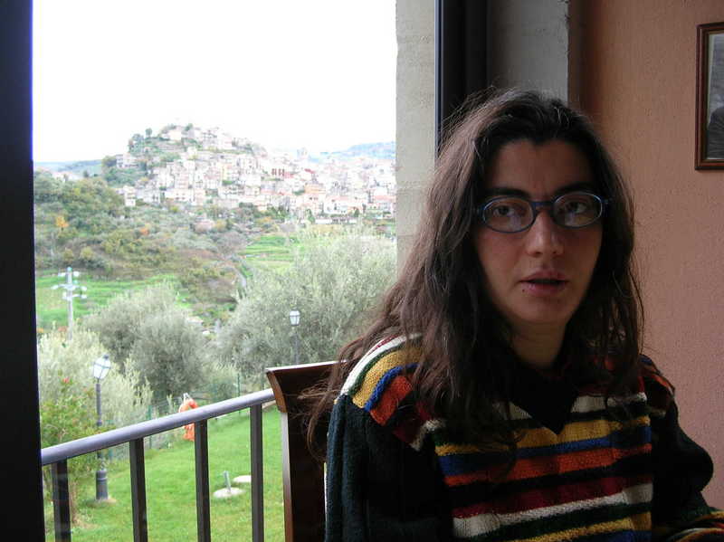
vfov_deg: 39.6
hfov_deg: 51.4
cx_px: 362
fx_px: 752
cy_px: 271
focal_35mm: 36
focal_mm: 6
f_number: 2.7
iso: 50
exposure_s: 1/57.3
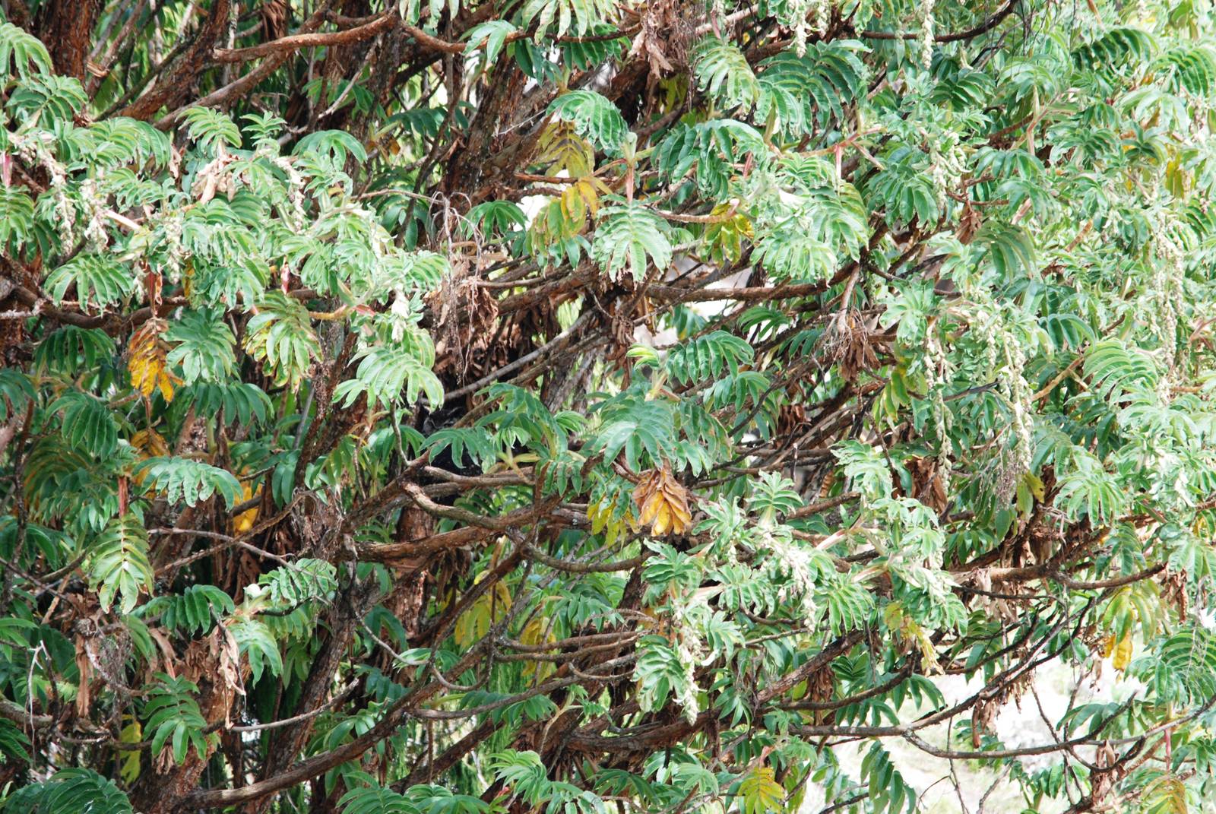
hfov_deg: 2.7
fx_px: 25363
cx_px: 608
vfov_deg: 1.8
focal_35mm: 750
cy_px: 407
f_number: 6.3
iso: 400
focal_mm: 500
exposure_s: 1/125
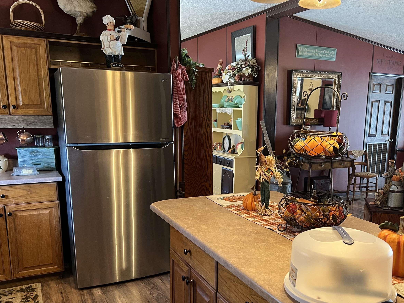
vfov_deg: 41.5
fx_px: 397
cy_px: 188
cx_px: 246
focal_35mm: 34
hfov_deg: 53.5
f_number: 1.5
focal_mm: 5.7
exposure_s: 1/60
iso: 200
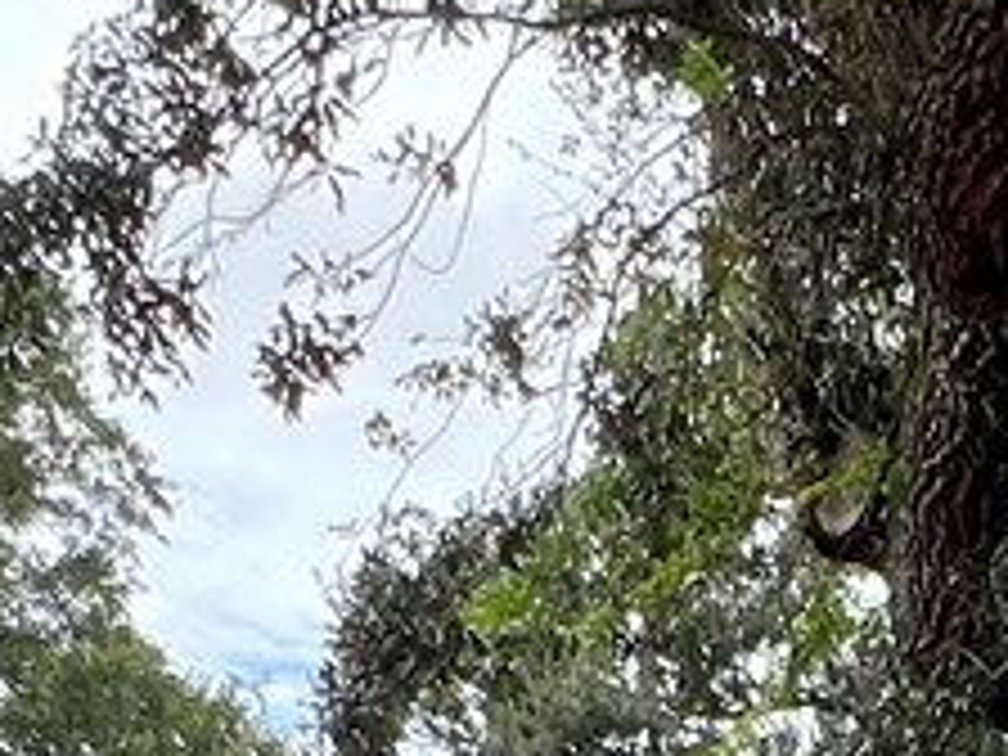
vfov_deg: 13.0
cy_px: 1660
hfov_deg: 20.1
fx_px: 2708
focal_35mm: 93
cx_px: 1107
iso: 32
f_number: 1.8
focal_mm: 1.57
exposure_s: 1/273
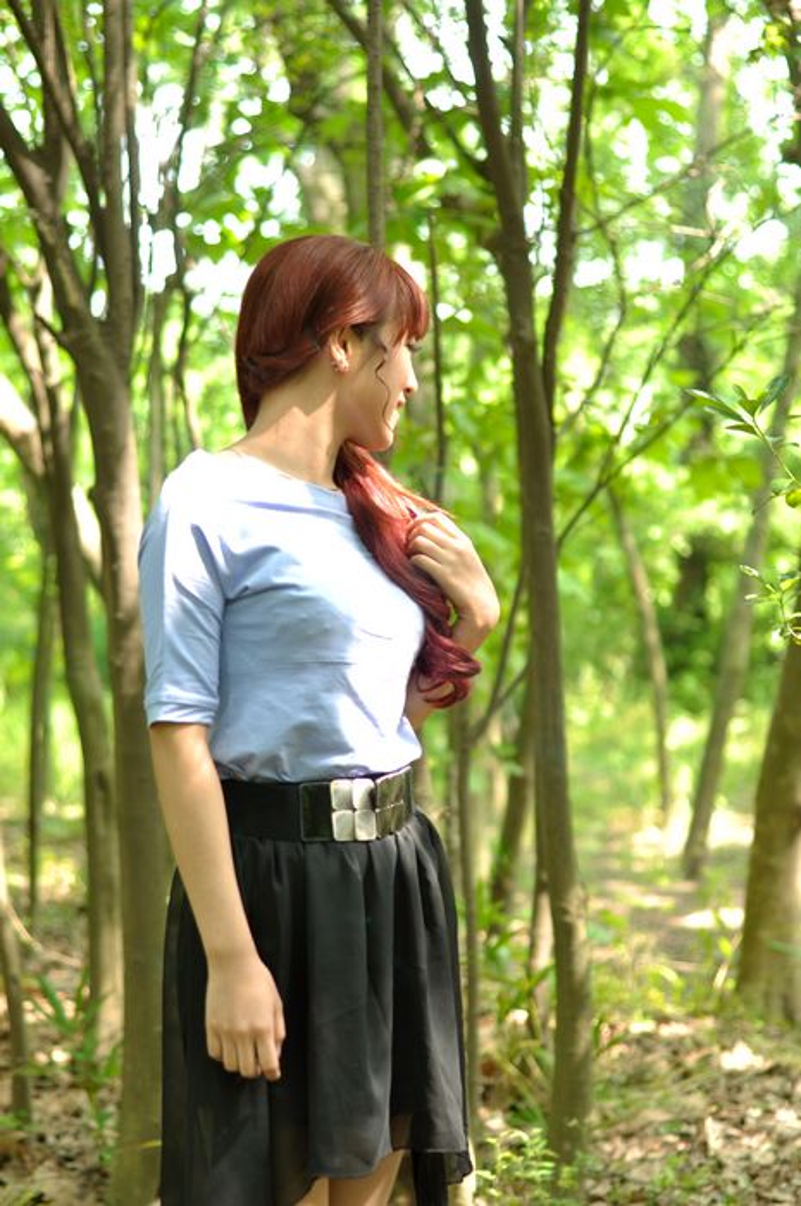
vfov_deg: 27.0
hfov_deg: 18.1
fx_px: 2509
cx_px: 400
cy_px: 603
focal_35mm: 75
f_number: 2.8
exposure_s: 1/60
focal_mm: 50
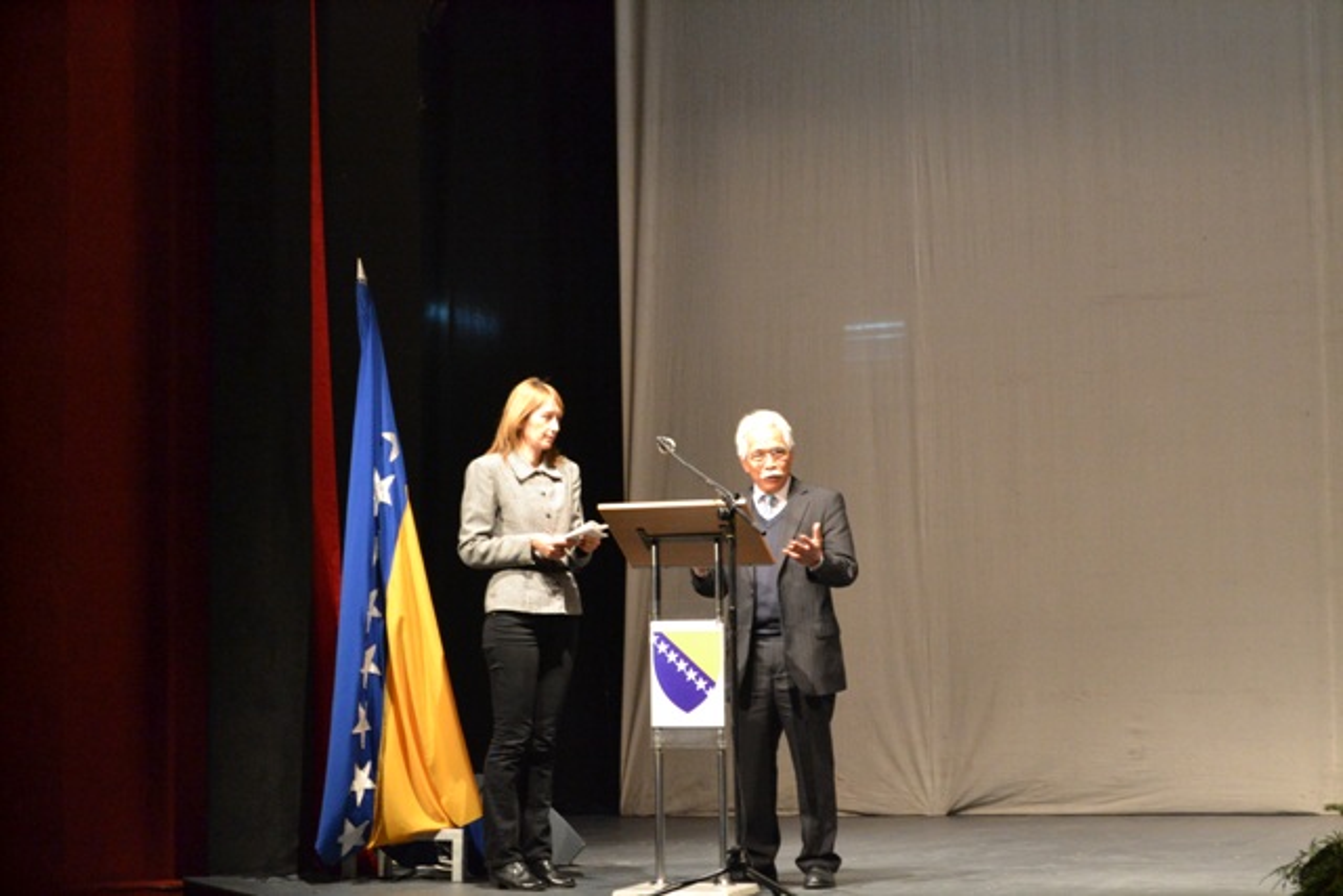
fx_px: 3078
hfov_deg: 24.6
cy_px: 448
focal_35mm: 82
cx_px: 672
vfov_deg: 16.6
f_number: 5.6
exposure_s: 1/25
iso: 3200
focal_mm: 55
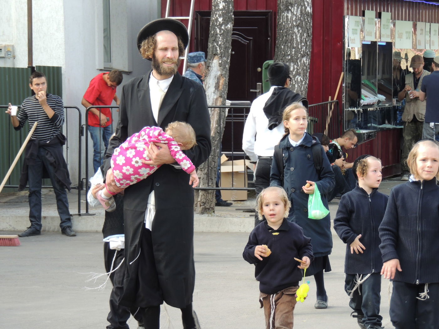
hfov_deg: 10.7
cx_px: 220
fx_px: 2346
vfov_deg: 8.0
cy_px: 164
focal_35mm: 185
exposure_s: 1/125
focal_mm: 33
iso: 180
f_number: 4.6
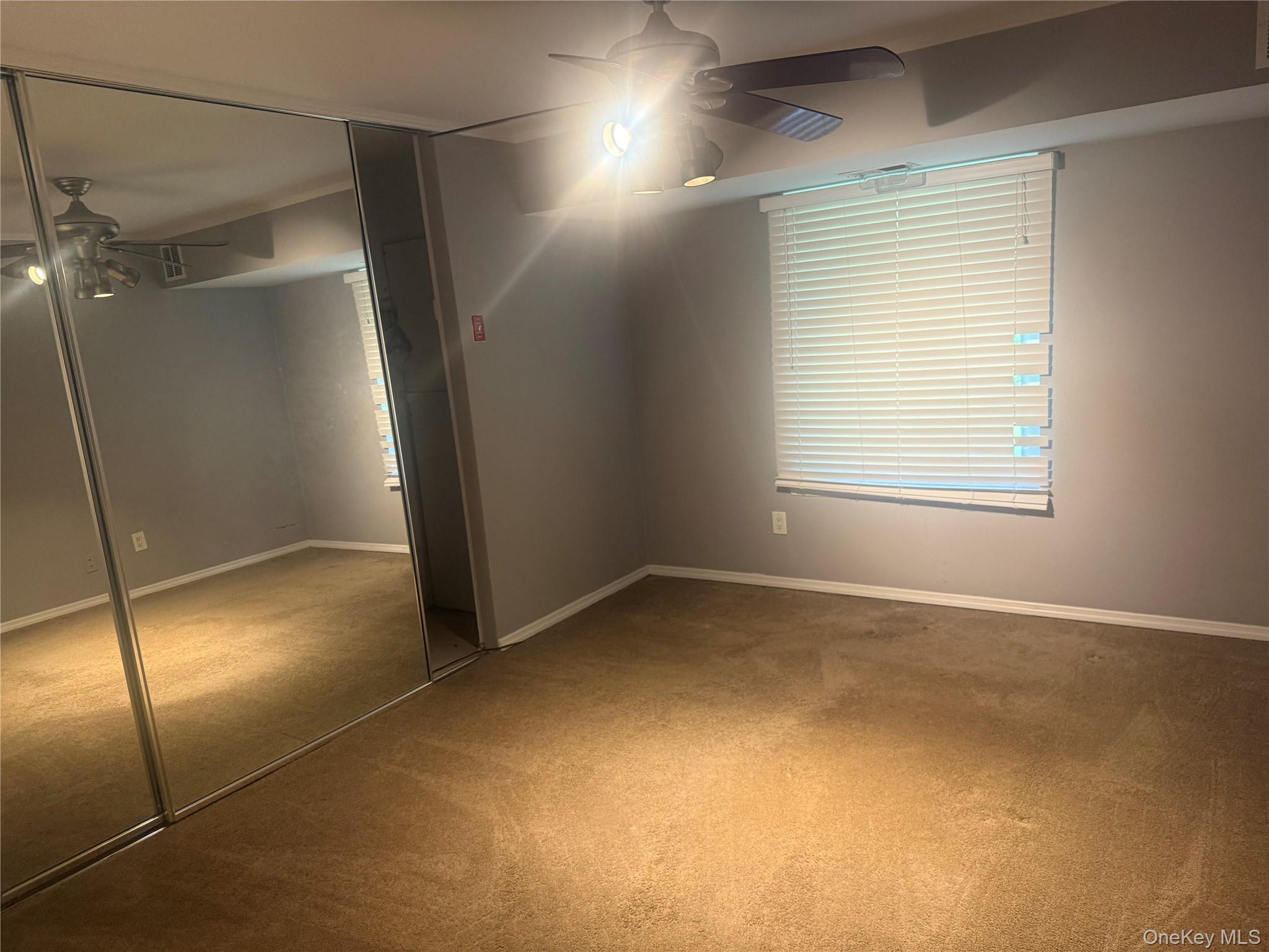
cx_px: 634
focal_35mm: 24
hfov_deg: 71.6
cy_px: 476
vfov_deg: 56.8
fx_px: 880
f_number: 1.78
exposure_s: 1/60
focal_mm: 6.76
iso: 250
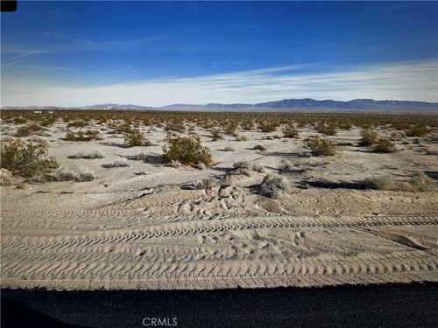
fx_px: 304
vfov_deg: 56.8
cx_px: 219
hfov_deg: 71.6
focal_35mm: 24
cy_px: 164
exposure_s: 1/120
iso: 160
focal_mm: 6.76
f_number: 1.78
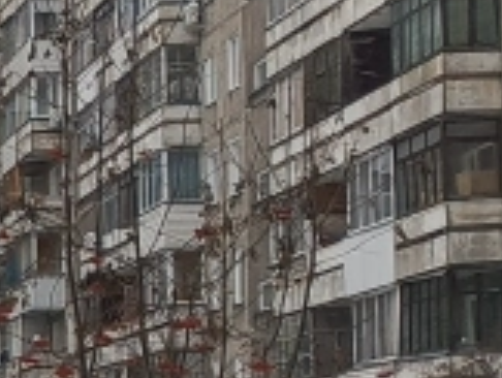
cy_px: 318
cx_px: -1348
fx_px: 2585
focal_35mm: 178
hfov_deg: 8.0
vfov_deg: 8.3
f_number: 1.75
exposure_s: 1/200
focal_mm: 5.25
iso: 90
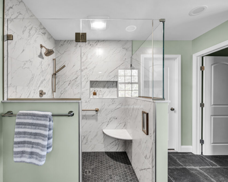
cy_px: 91
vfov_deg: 80.4
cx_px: 101
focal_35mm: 16
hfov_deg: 92.7
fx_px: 108
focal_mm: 14
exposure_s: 1/13
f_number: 7.1
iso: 320
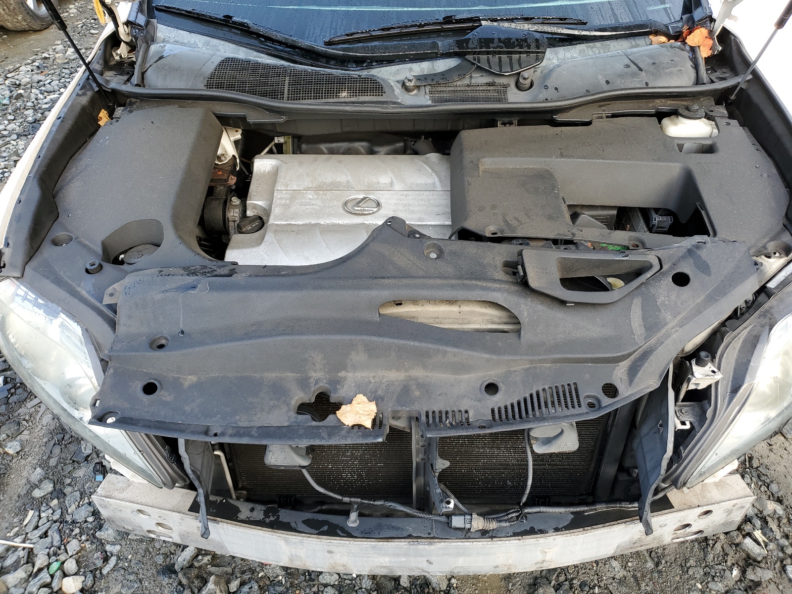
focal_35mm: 26
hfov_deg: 67.3
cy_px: 297
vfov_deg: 53.1
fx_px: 595
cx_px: 396
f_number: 1.5
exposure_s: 1/135
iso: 50
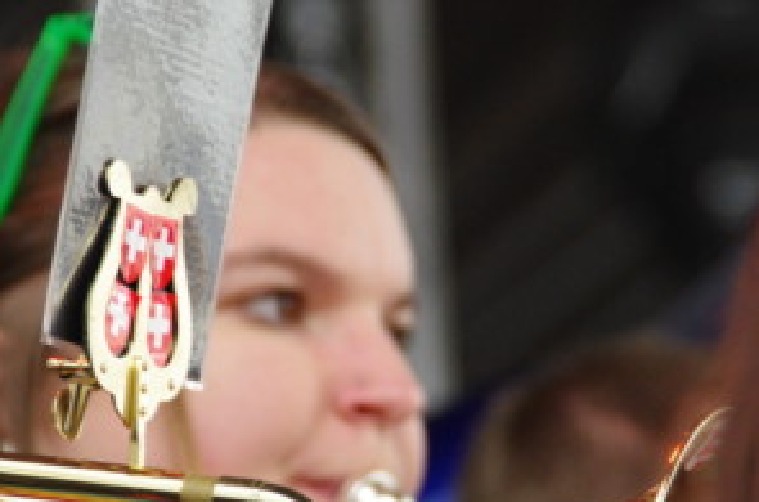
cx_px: 332
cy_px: 344
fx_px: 10682
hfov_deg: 4.1
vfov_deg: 2.7
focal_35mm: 508
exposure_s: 1/200
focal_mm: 200
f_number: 6.3
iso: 3200
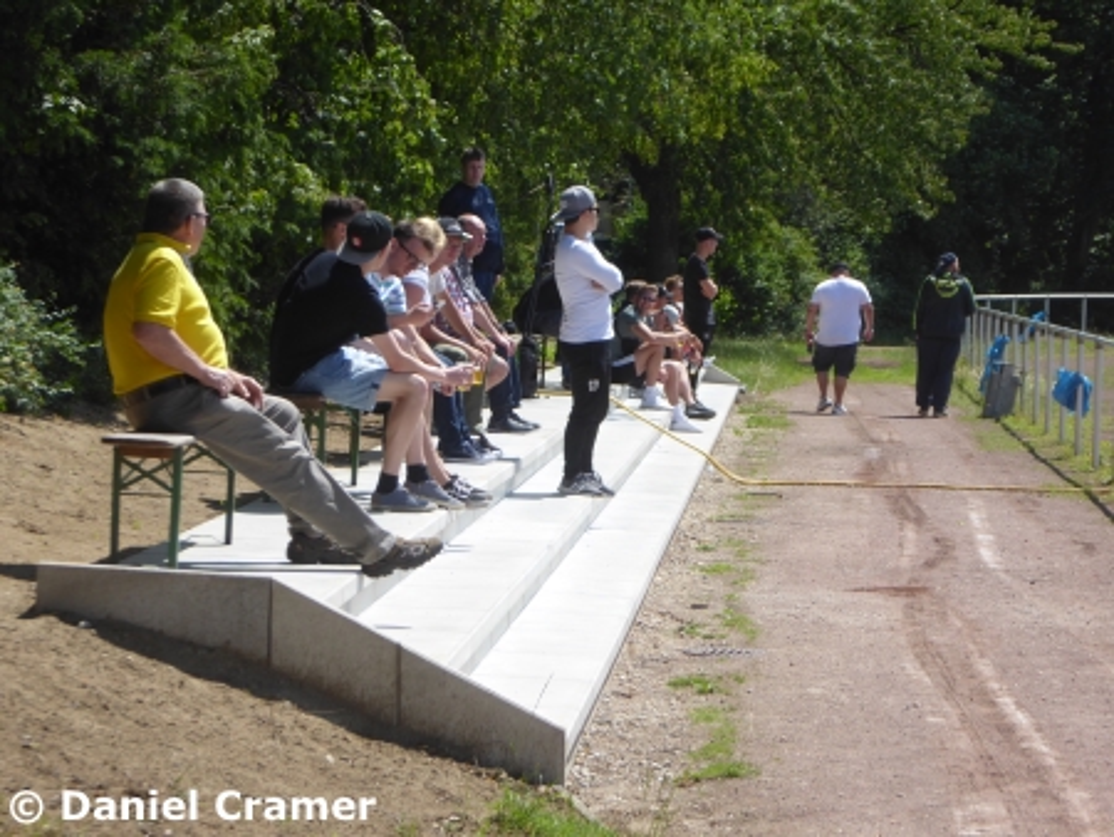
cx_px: 557
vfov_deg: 10.4
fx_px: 4604
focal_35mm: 143
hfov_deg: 13.8
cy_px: 418
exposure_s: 1/250
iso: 80
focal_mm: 25.6
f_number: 5.4
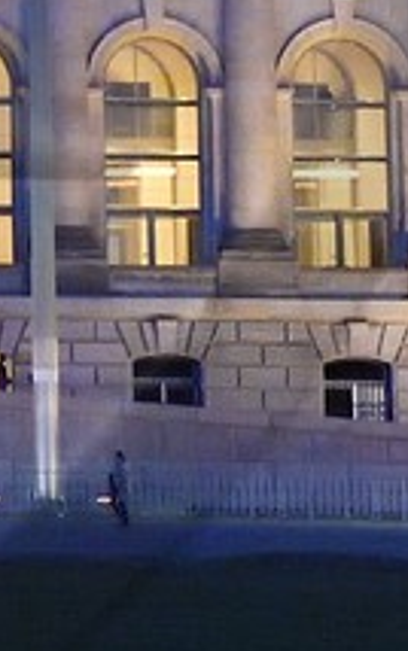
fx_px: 6503
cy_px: -316
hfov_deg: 3.5
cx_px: -749
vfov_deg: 5.7
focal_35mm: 366
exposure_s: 1/30
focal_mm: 48
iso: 6400
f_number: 4.5
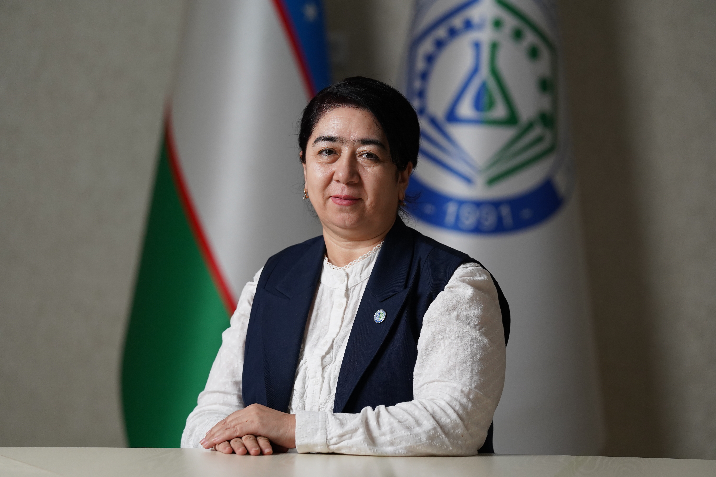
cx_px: 358
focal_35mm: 164
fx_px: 3262
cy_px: 238
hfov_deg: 12.5
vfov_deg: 8.4
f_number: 4
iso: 1600
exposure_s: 1/250
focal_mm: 164
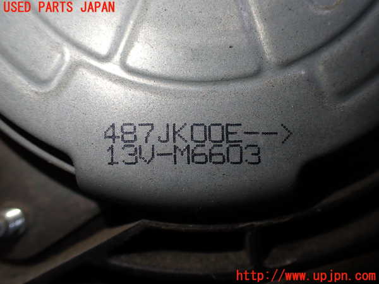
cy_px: 142
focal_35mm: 30
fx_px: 328
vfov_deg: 46.8
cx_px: 190
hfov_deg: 60.0
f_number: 2.3
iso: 100
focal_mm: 5.4
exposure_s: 1/125
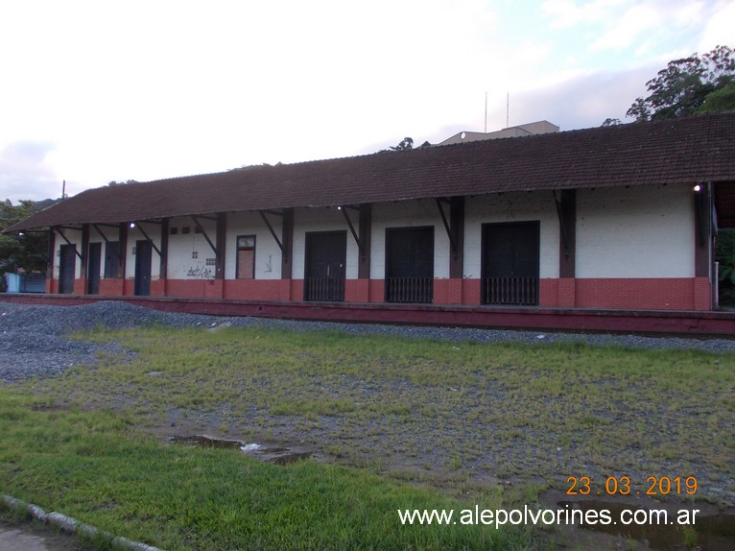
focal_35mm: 28
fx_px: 594
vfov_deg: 49.7
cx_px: 368
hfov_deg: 63.5
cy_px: 276
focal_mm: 4
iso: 80
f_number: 2.7
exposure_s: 1/200
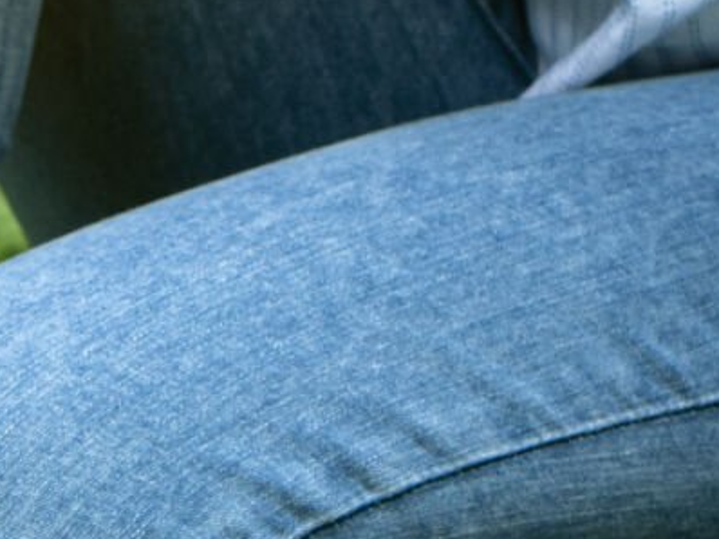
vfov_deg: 4.6
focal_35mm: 325
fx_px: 6748
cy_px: 404
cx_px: 121
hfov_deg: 6.1
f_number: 5
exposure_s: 1/160
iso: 100
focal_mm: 35
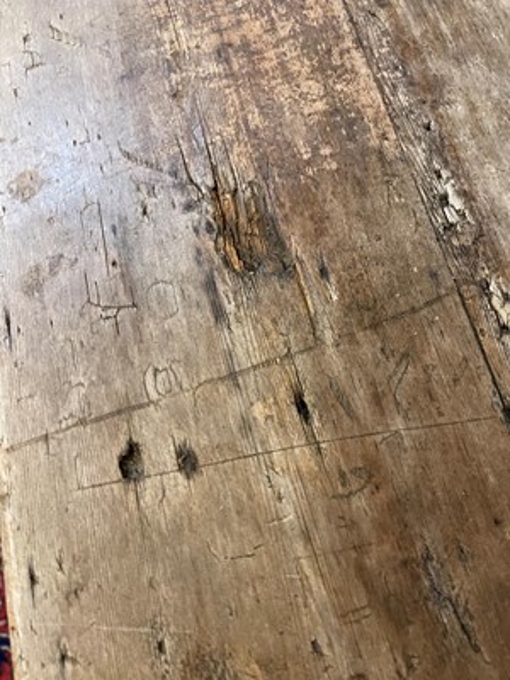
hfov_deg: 54.9
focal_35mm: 25
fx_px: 491
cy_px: 340
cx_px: 255
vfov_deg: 69.4
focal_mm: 5.1
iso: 500
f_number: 1.6
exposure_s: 1/50
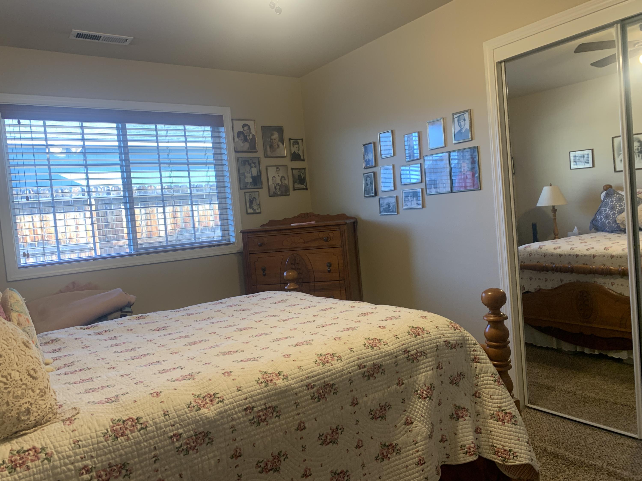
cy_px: 240
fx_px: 482
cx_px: 321
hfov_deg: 67.3
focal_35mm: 26
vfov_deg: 53.1
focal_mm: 4.25
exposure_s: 1/60
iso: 80
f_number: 1.8
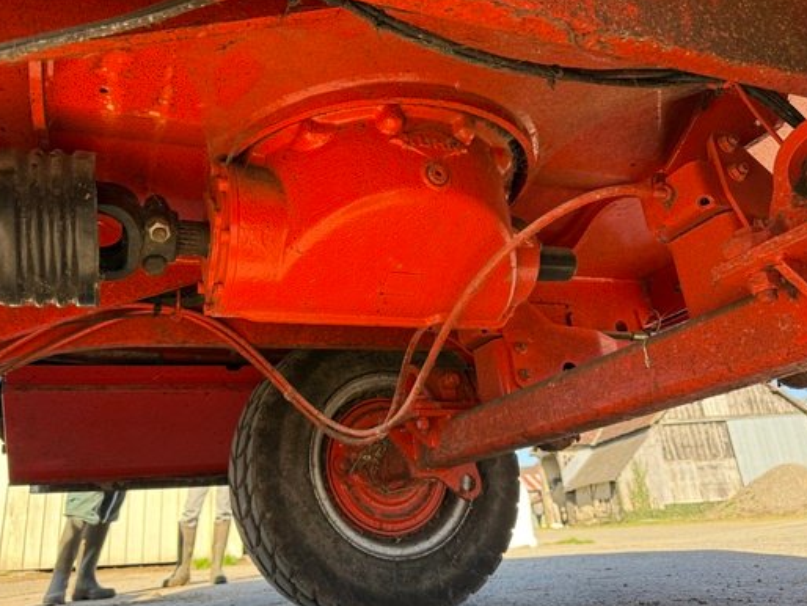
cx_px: 345
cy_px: 295
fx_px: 653
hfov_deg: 63.1
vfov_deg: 49.8
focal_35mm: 28
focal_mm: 6.76
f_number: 1.78
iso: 100
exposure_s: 1/435
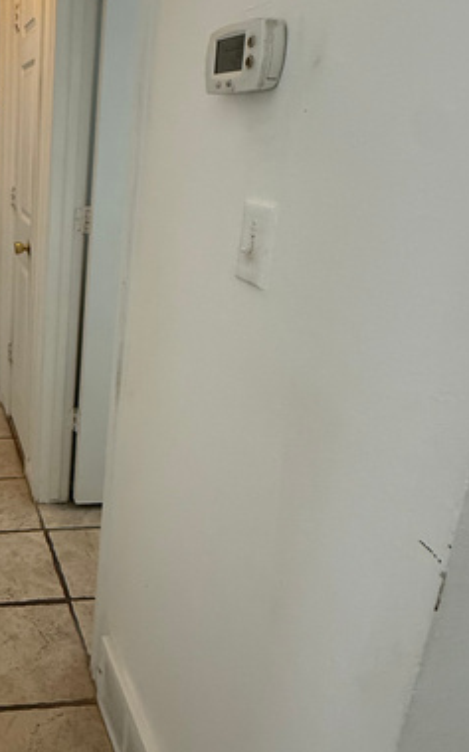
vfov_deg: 62.5
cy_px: 307
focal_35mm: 30
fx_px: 614
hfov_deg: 35.9
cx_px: -42
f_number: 2.2
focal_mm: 2.22
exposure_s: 1/99
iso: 320
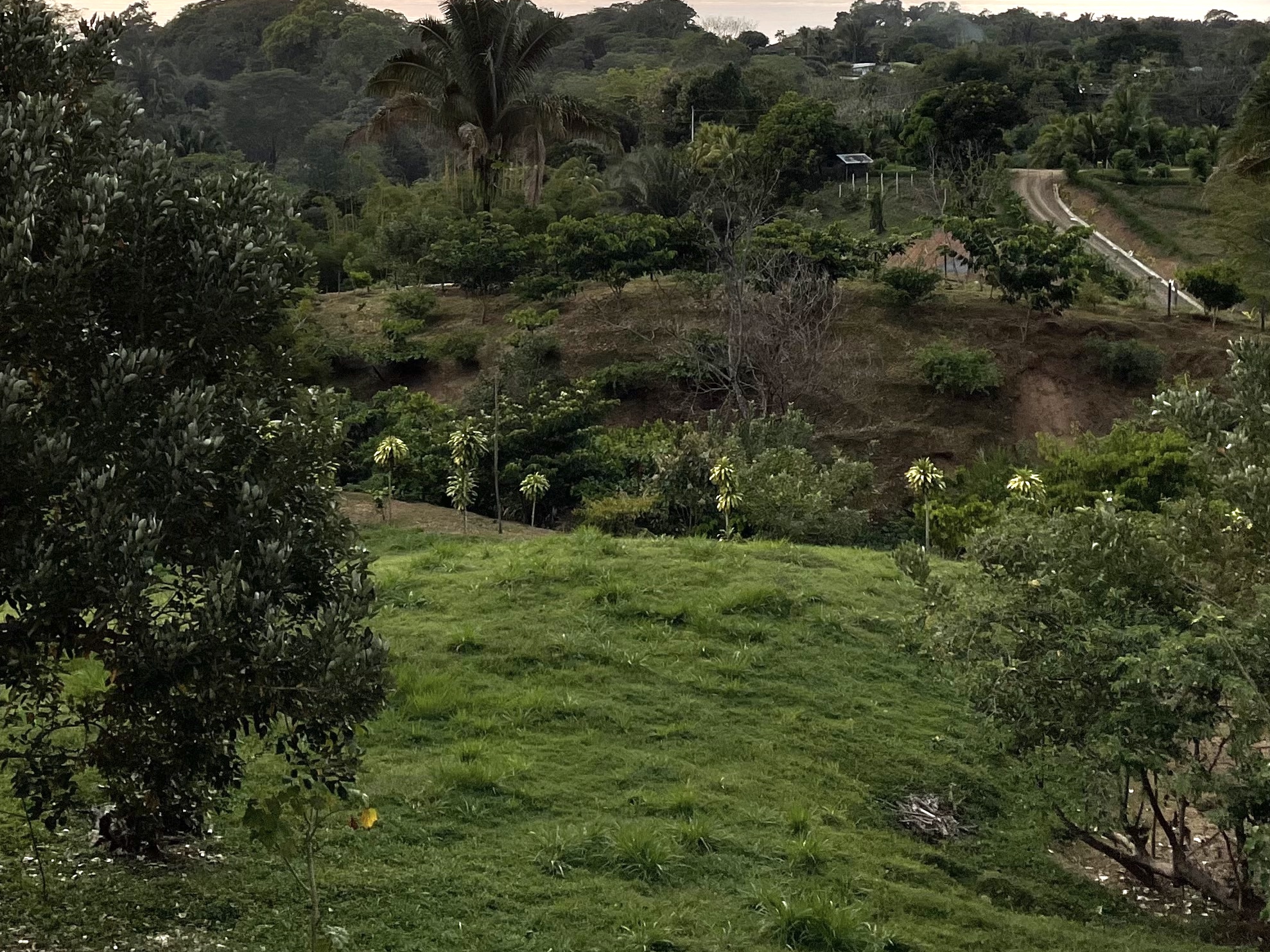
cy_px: 10
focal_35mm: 53
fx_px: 1944
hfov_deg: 35.9
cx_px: 442
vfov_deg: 26.1
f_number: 1.6
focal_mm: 4.2
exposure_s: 1/134
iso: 32
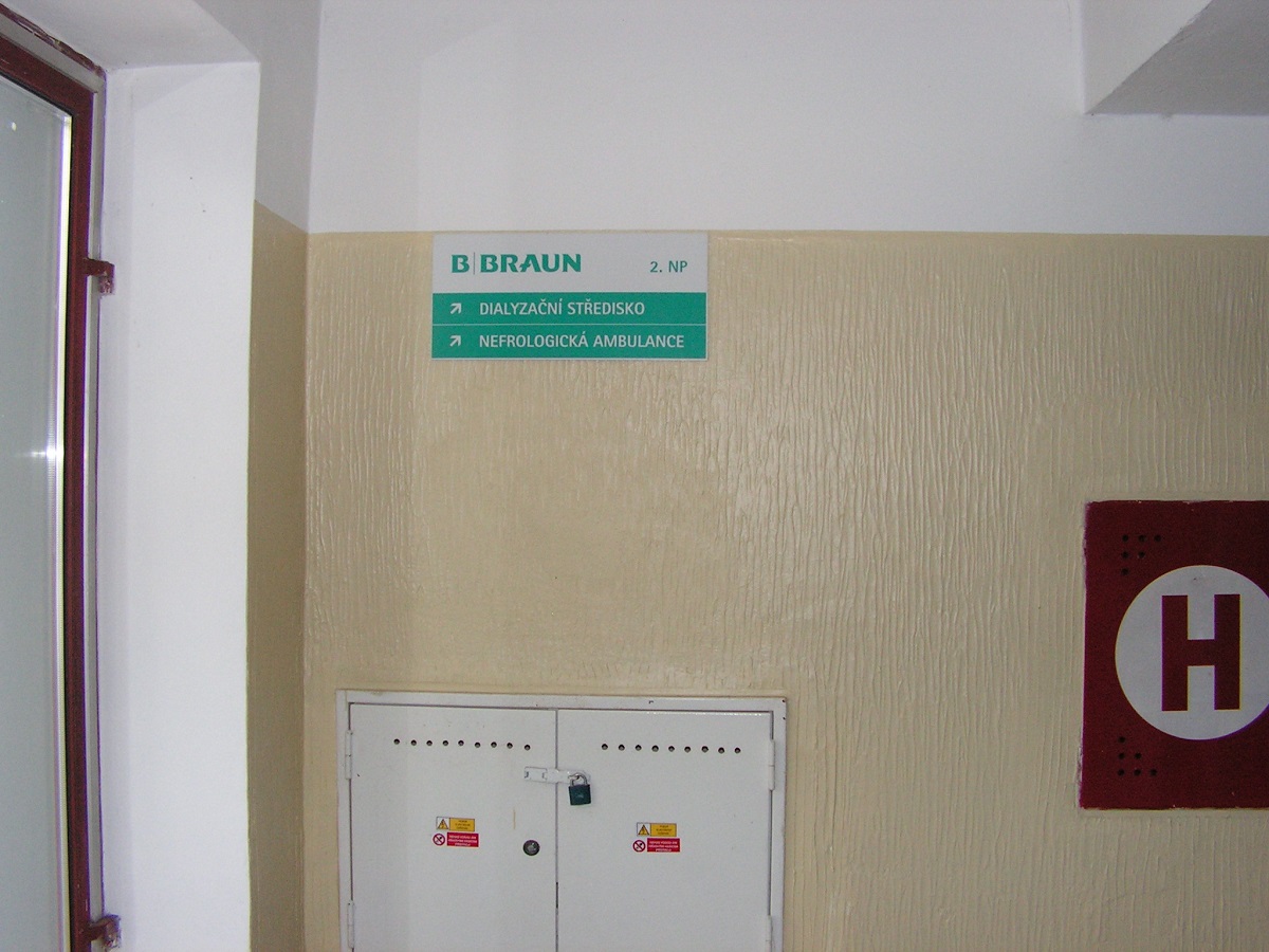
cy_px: 476
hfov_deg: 51.4
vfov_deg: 39.7
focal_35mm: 36
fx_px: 1320
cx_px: 634
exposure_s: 1/40
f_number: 3.2
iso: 200
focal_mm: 6
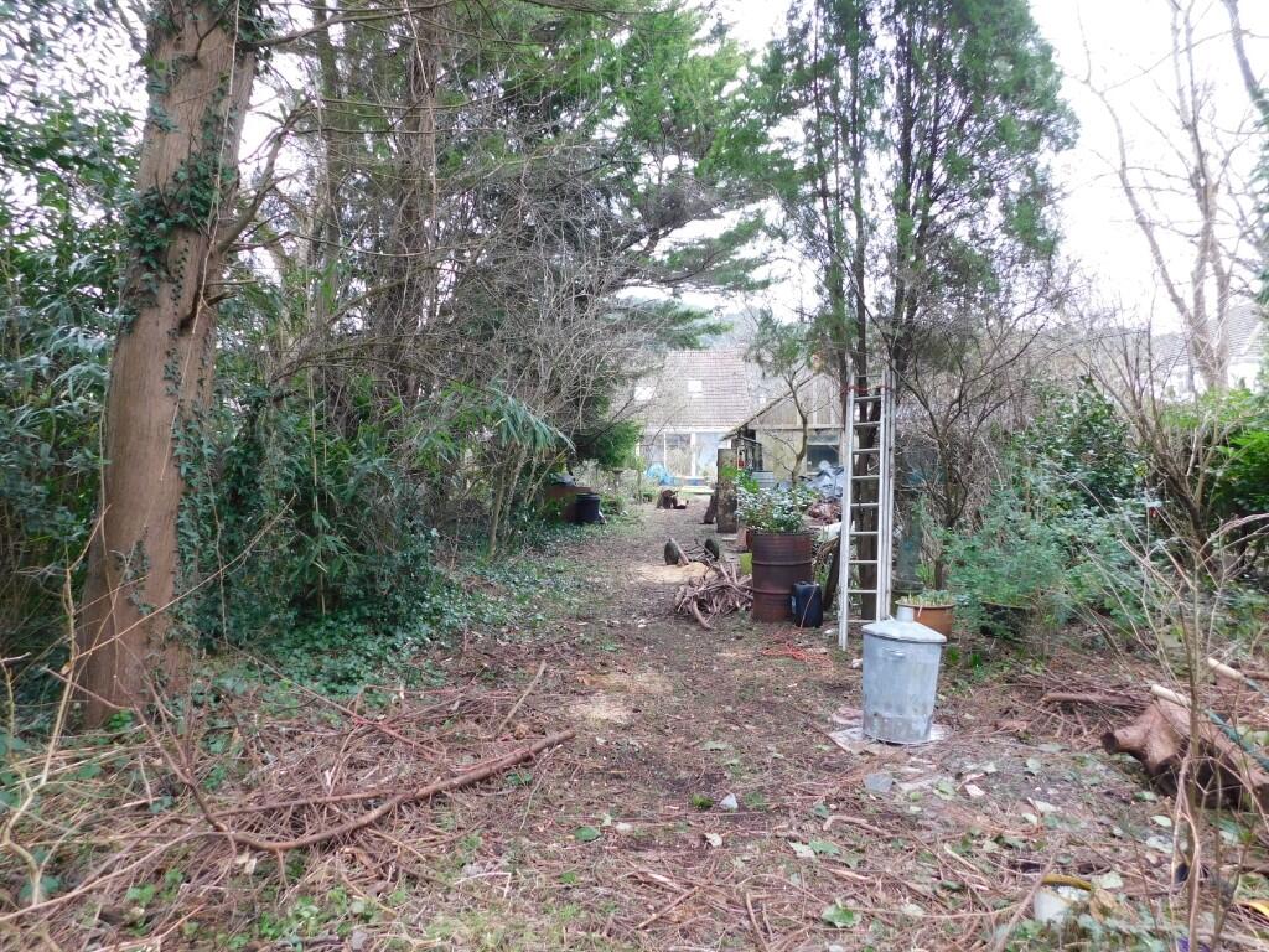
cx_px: 634
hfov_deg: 73.9
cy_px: 476
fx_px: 843
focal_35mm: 23
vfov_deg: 58.9
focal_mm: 4
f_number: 3
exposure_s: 1/30
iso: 125
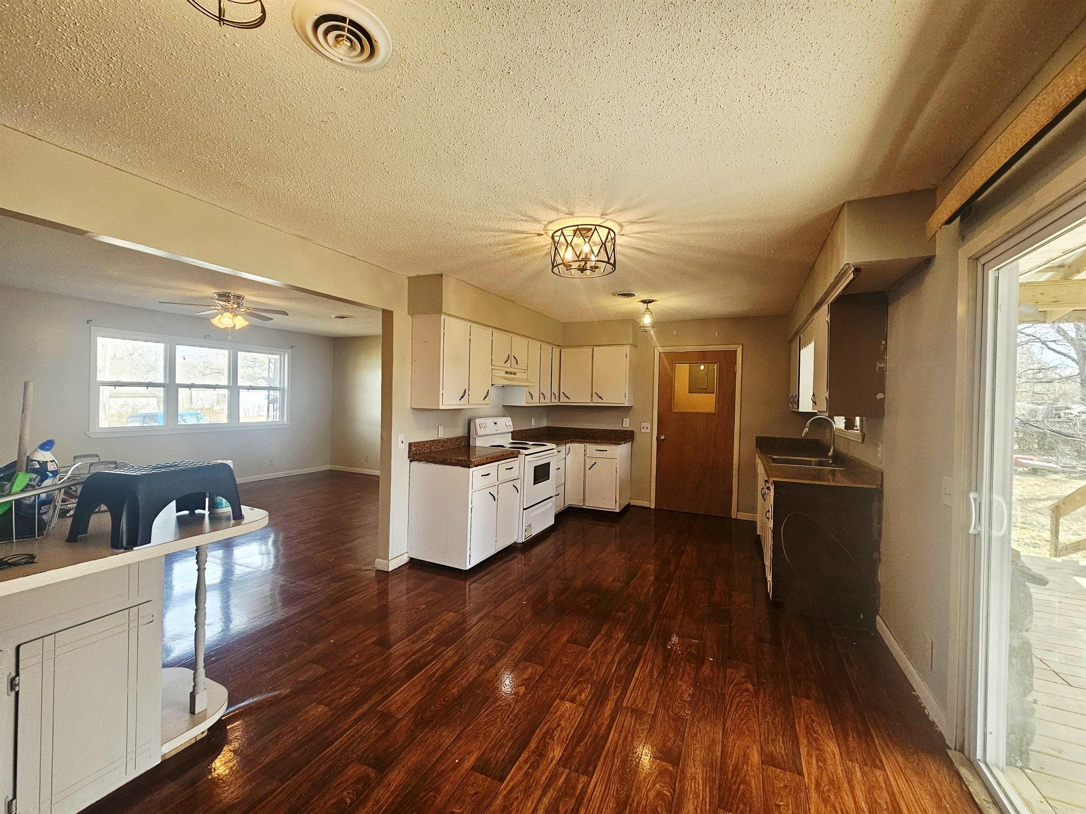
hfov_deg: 106.2
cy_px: 407
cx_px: 543
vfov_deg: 89.9
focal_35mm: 13
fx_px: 408
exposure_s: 1/60.2
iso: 80
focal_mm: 2.2
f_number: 2.2
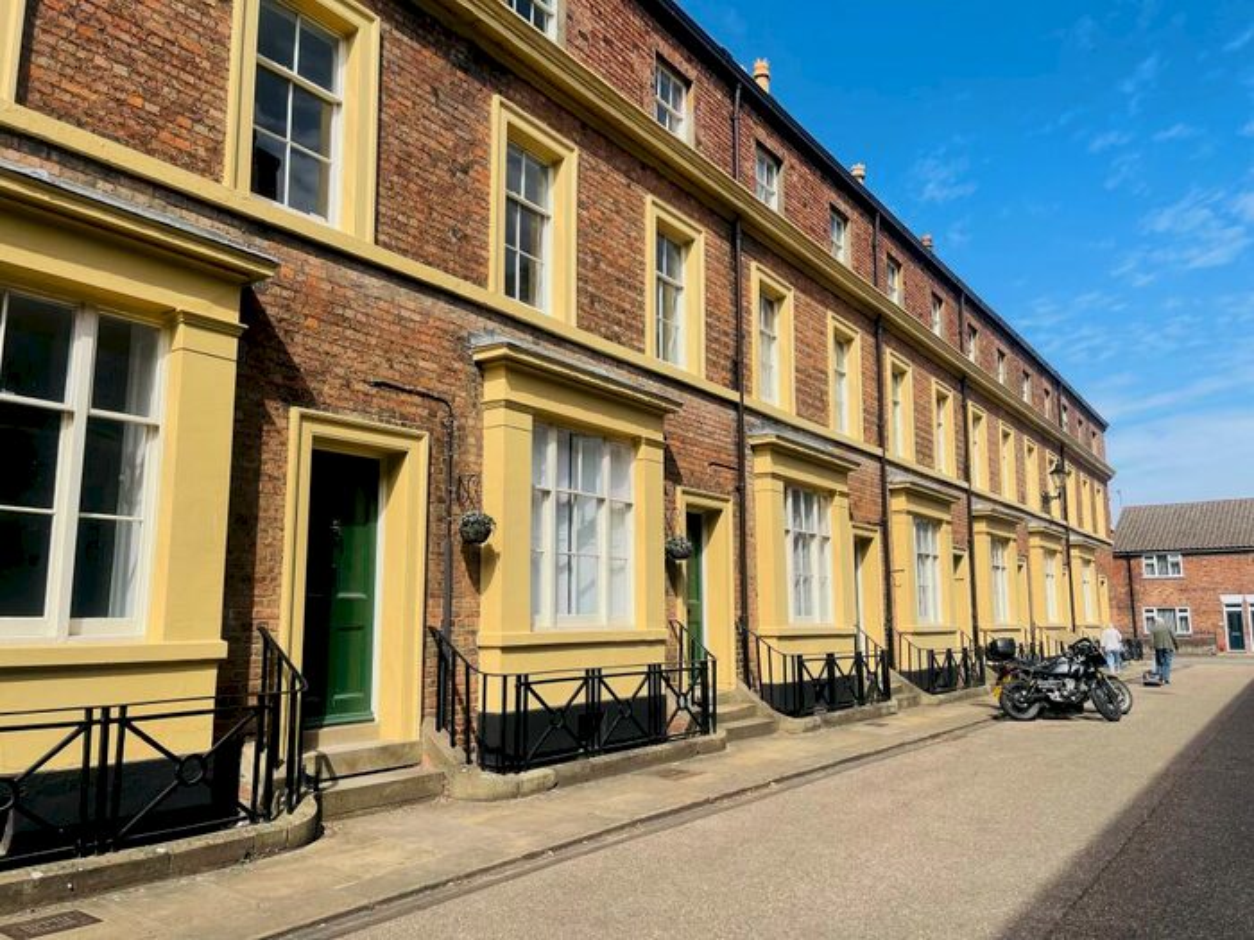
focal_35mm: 26
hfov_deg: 67.3
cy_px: 470
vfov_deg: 53.1
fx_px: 942
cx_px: 627
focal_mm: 5.1
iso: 32
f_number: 1.6
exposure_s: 1/3922
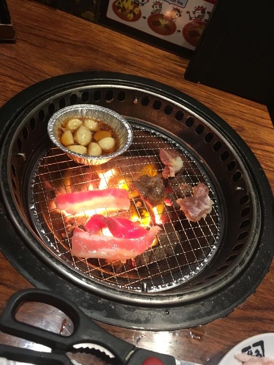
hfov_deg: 48.2
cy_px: 182
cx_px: 137
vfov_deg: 61.7
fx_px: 306
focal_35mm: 29
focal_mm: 4.15
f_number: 2.2
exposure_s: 1/30
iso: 125
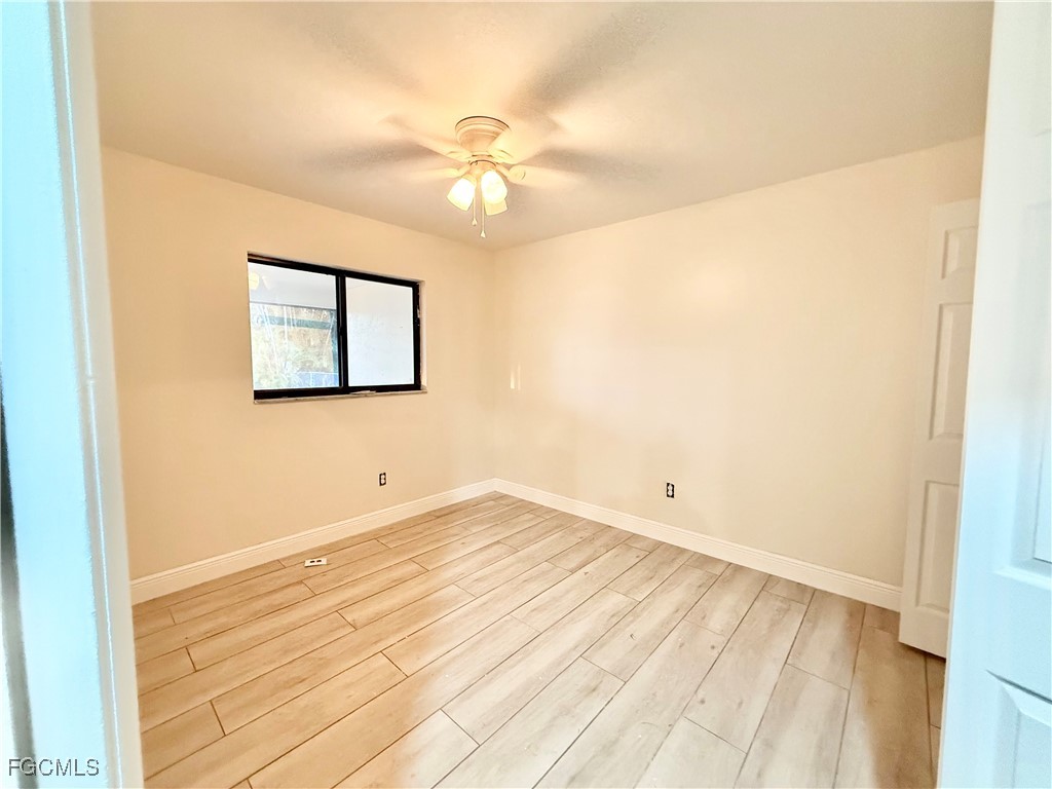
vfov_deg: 85.7
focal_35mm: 14
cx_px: 526
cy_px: 394
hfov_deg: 102.1
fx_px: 425
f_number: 2.2
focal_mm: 2.22
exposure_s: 1/60
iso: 640
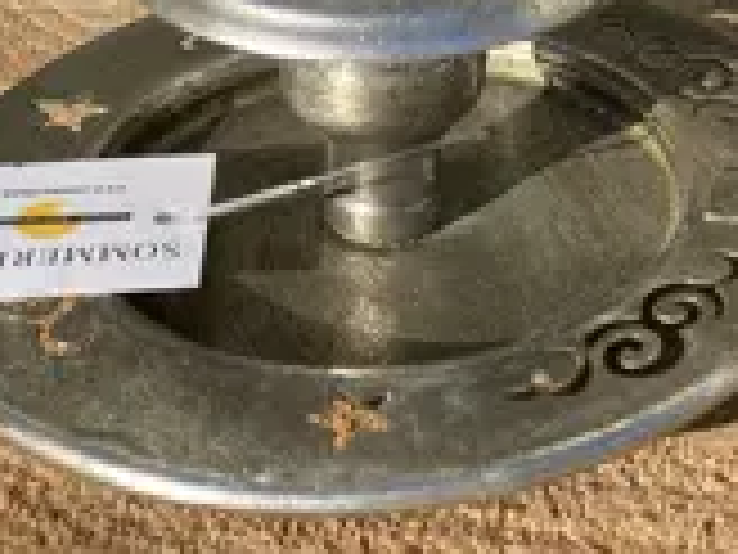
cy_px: 0
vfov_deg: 17.6
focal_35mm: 82
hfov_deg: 22.2
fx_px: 1748
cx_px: 855
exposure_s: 1/889
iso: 20
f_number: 1.8
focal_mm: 3.99
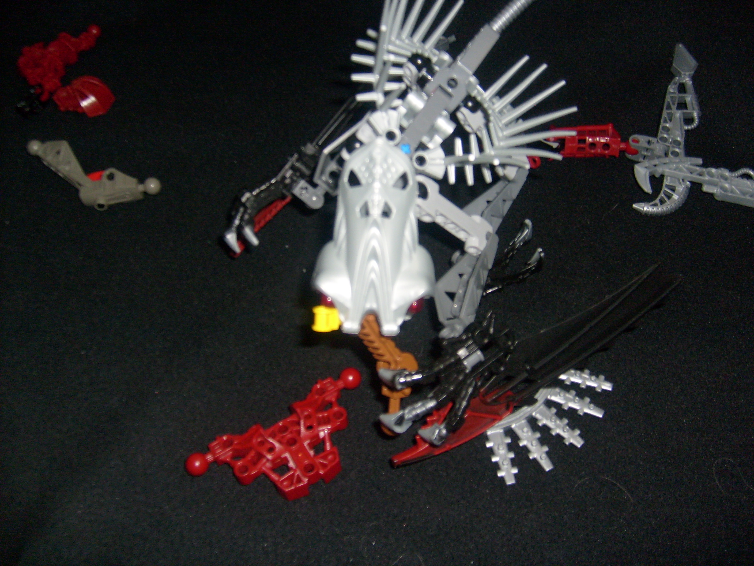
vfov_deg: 40.7
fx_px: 762
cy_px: 283
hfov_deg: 52.6
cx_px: 377
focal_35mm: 35
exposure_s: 1/45
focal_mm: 5.8
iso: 100
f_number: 2.8
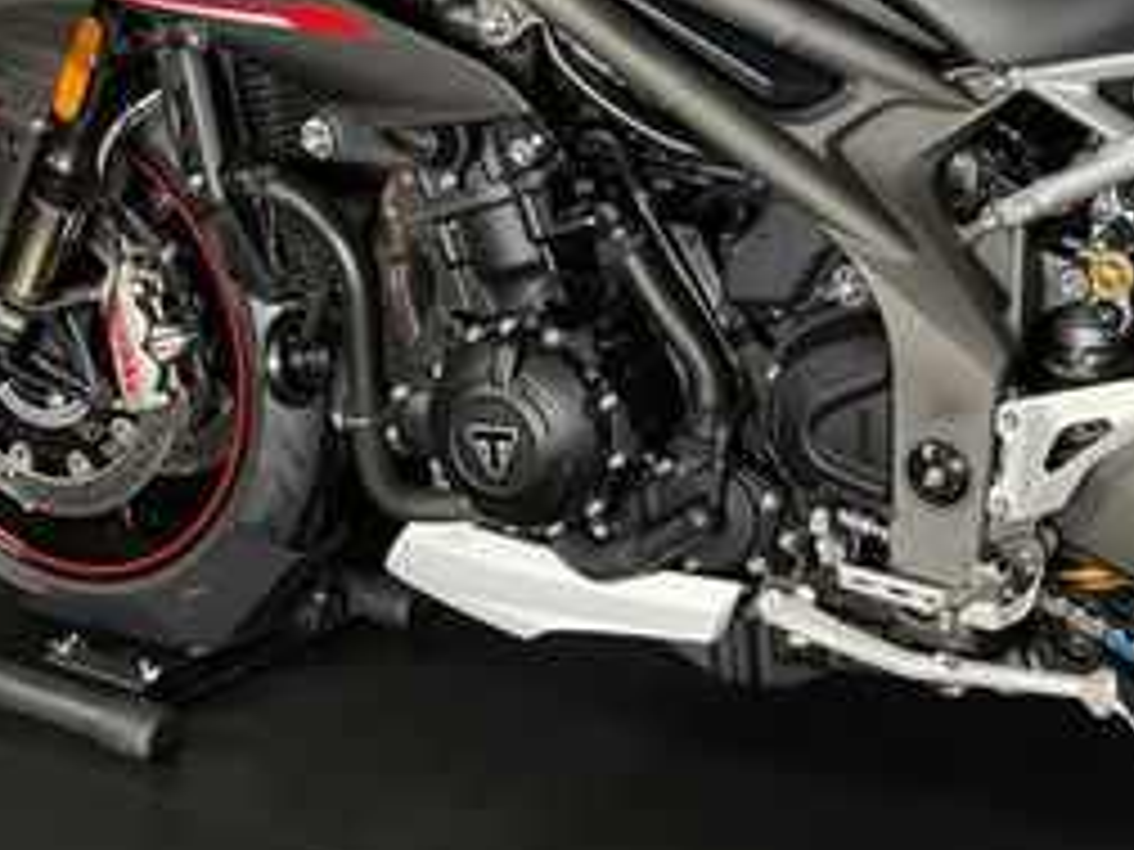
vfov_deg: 22.1
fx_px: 2162
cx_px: 918
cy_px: 270
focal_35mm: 66
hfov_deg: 28.7
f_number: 1.6
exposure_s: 1/50
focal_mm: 4.2
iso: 160
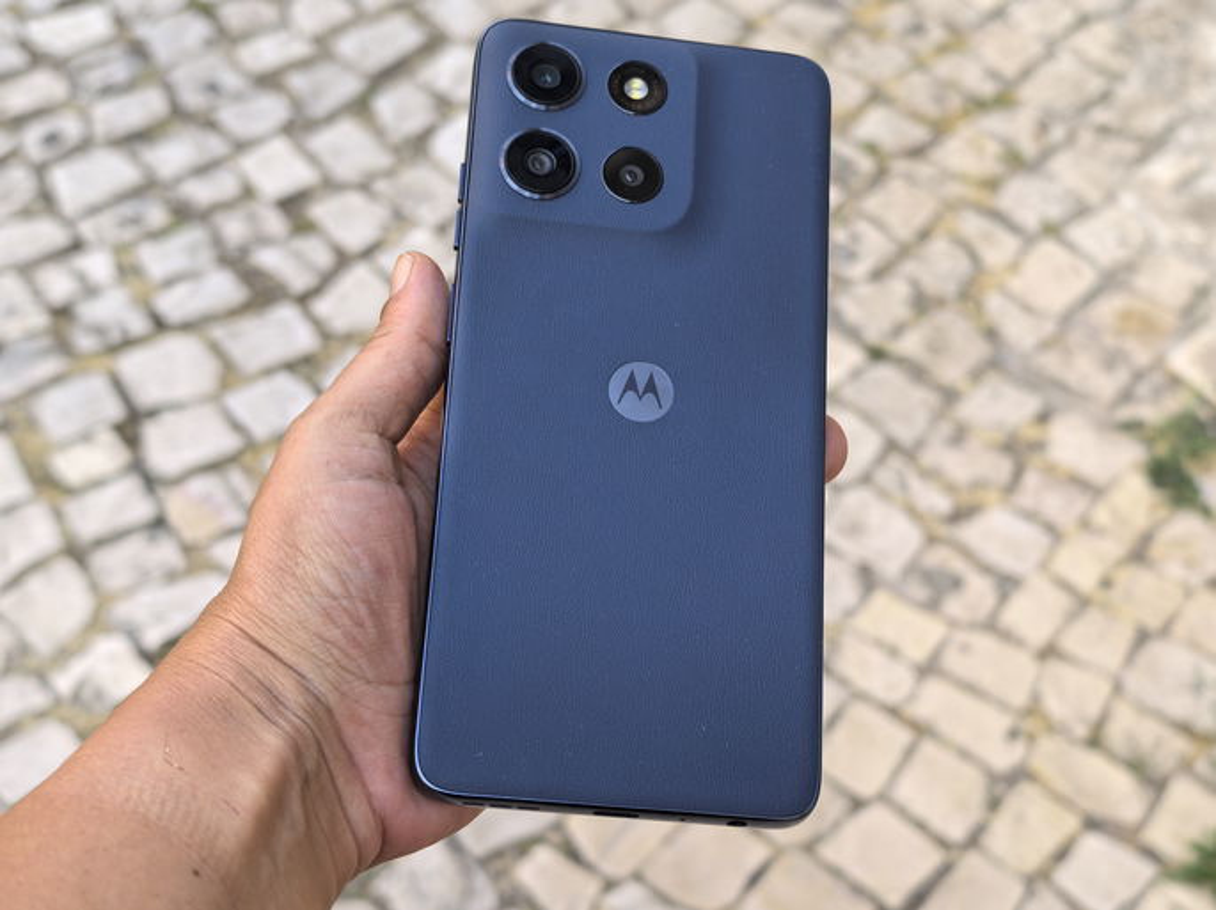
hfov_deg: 35.6
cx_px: 608
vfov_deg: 27.0
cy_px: 455
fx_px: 1896
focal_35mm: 54
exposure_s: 1/136
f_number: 2
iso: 50
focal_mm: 8.5
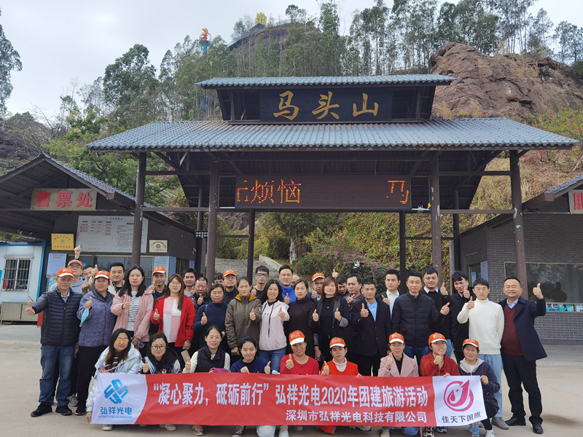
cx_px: 292
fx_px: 455
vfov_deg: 51.4
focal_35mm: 27
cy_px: 218
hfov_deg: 65.3
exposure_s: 1/3145
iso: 50
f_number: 1.9
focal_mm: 6.71
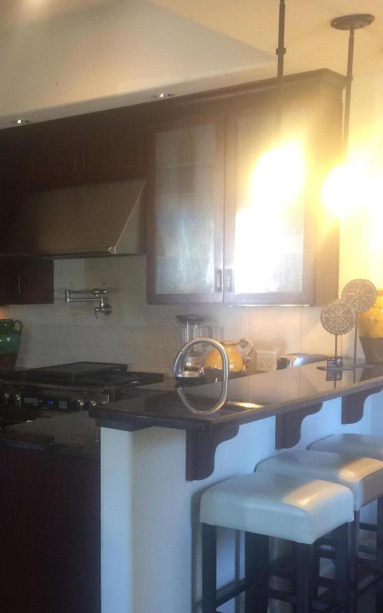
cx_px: -20
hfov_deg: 24.4
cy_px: 349
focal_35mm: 50
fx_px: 836
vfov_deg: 40.2
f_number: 2.2
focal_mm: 4.15
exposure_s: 1/30
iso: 125
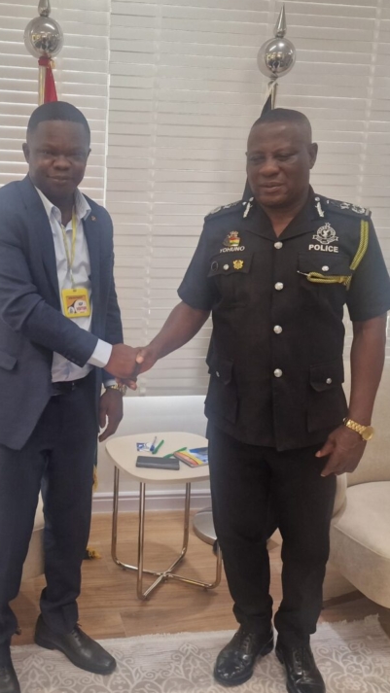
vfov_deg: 55.2
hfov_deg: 32.3
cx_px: 104
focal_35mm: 36
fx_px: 662
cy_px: 324
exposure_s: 1/100
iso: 125
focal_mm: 6.4
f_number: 1.8
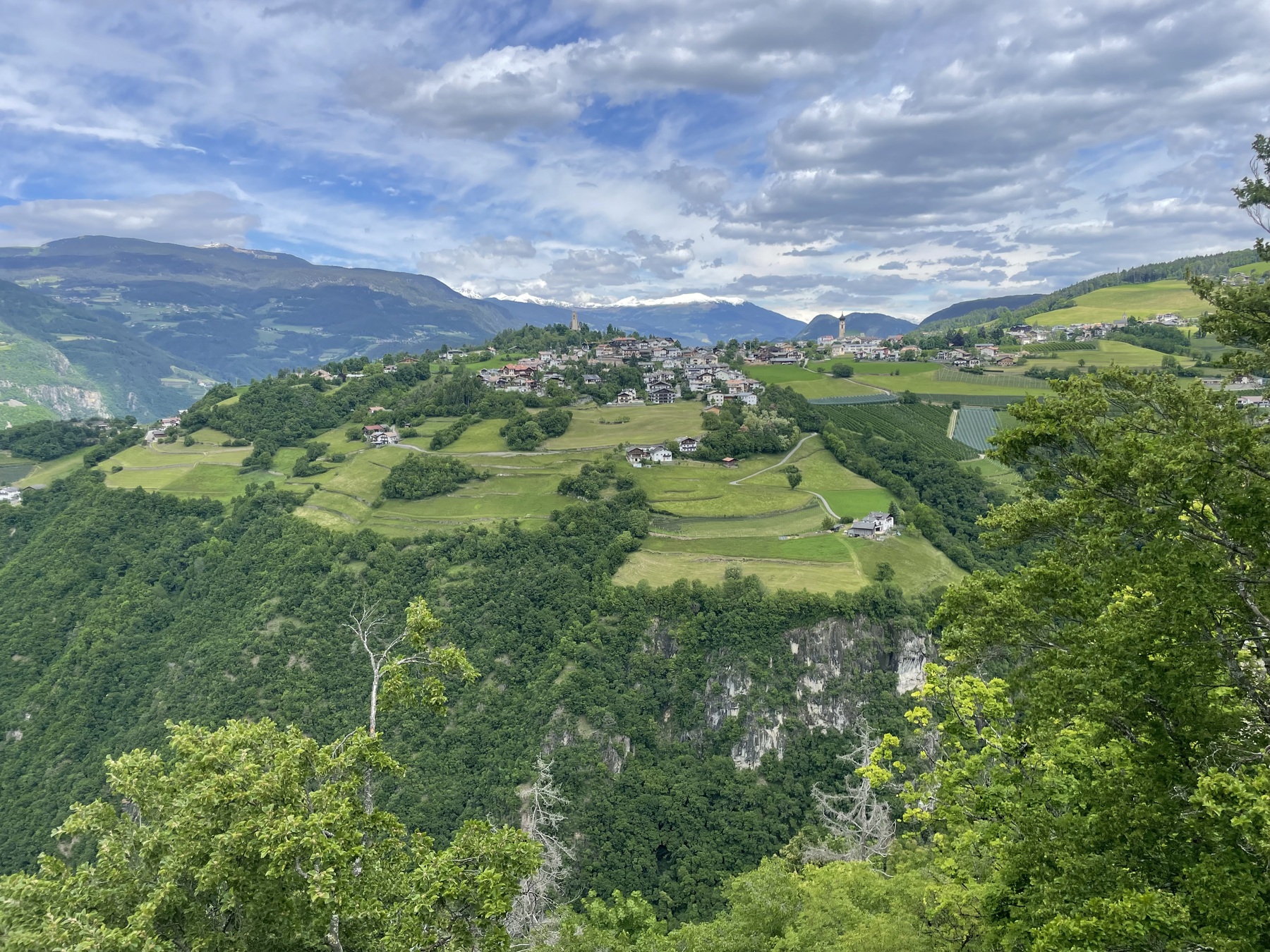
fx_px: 954
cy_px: 476
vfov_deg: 53.1
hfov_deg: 67.3
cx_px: 635
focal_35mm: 26
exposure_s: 1/3610
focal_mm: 4.2
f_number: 1.6
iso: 32
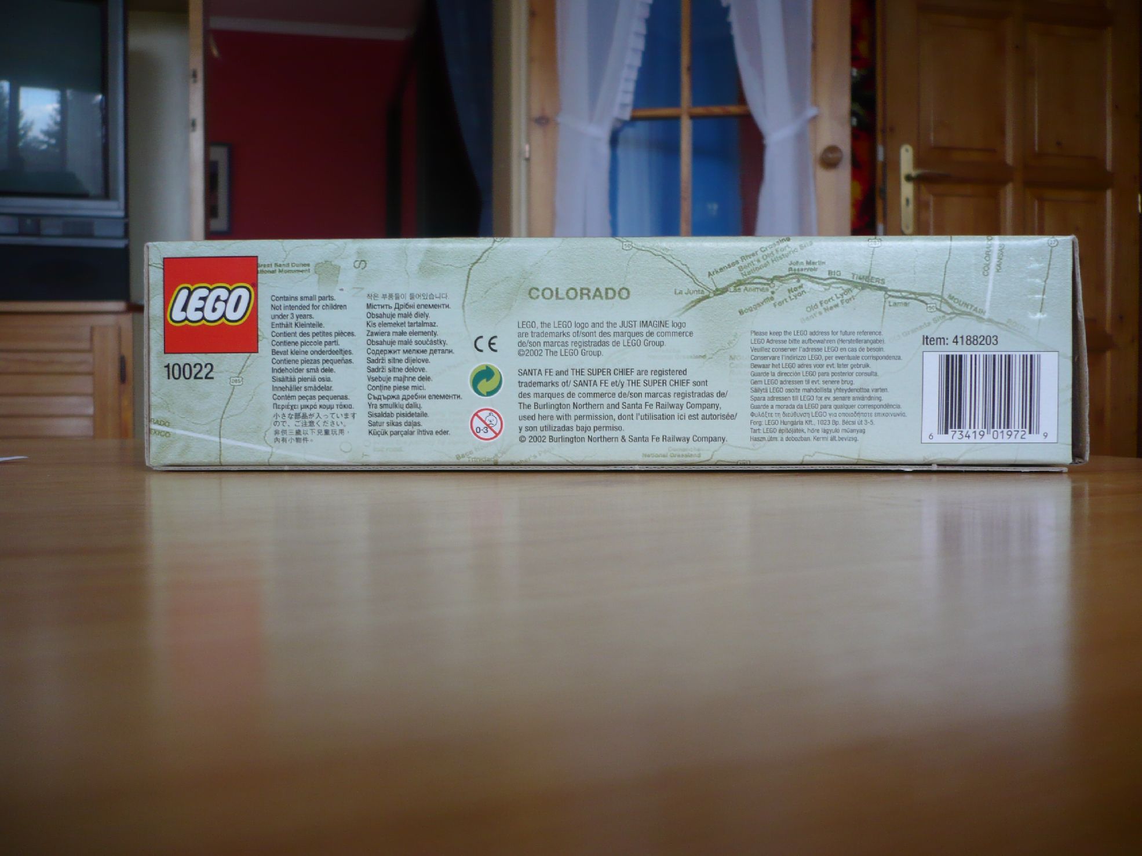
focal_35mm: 35
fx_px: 1155
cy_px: 428
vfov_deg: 40.7
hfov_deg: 52.6
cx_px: 571
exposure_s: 1/30
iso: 100
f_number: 2.8
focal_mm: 5.8
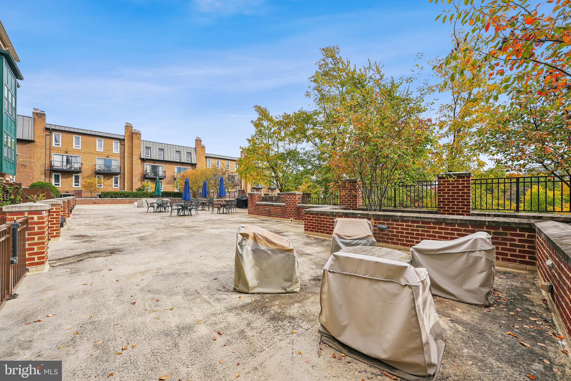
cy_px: 190
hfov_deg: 108.3
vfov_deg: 85.5
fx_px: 206
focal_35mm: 13
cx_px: 286
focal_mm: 13
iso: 80
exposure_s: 1/125
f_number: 9
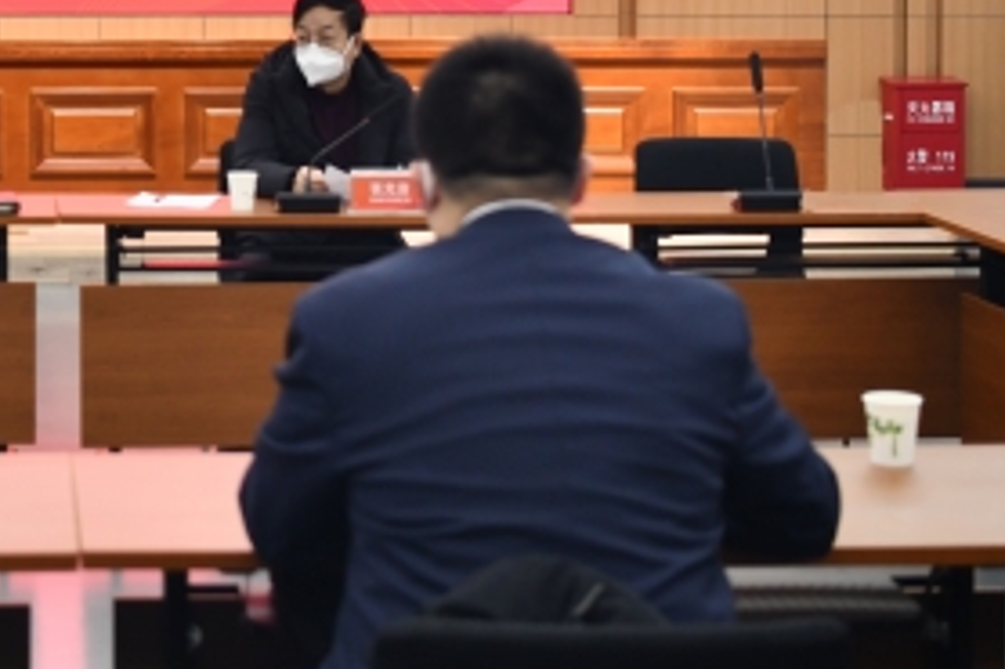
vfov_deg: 15.2
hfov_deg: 22.5
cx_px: 65
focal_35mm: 88
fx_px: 2455
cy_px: -33
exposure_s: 1/200
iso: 640
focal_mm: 35
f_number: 2.8
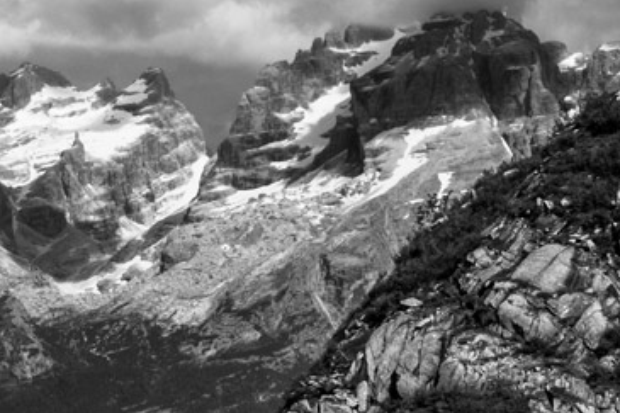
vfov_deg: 5.0
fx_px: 4699
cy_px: 161
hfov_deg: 7.5
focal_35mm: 273
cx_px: 121
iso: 320
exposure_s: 1/105
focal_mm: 55
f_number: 22
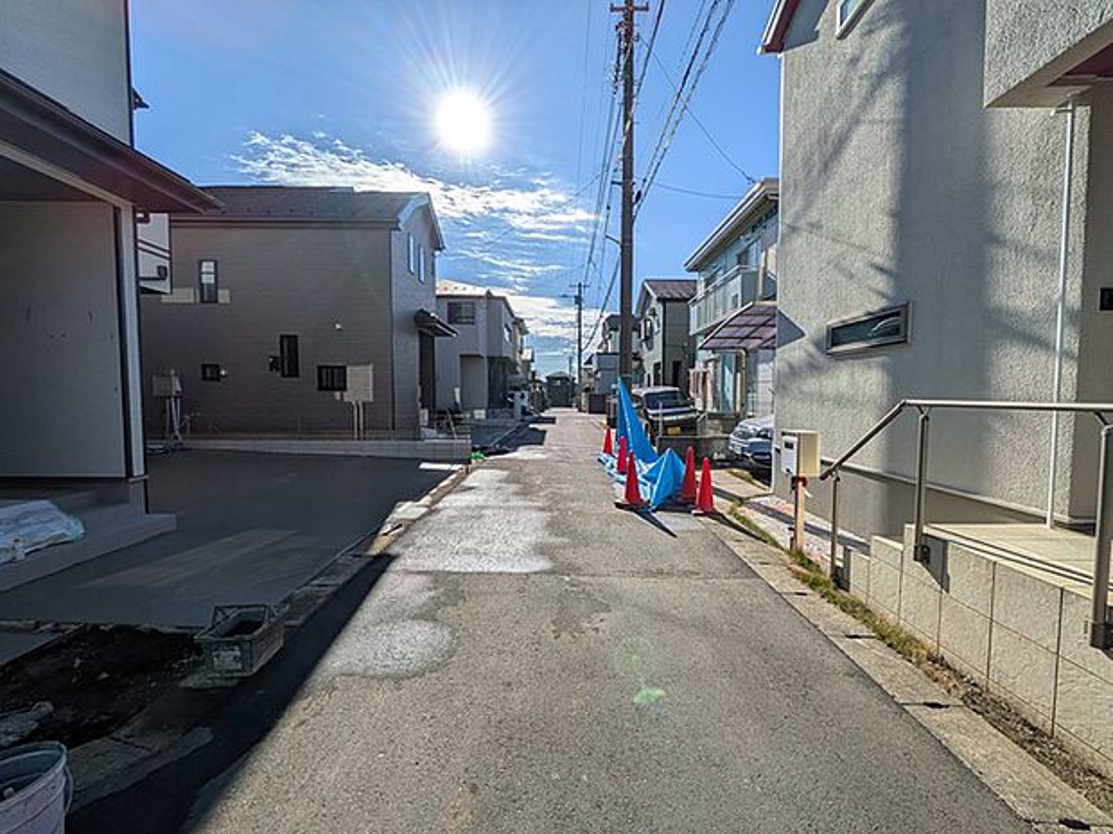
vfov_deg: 85.7
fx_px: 450
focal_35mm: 14
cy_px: 417
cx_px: 556
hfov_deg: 102.1
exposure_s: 1/5650
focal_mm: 1.83
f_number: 2.2
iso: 50
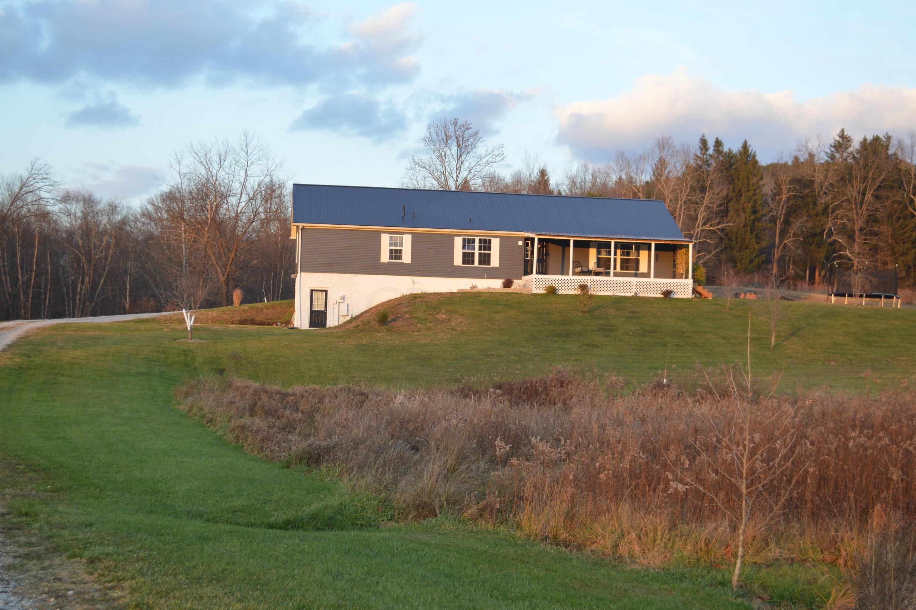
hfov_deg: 40.3
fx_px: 1247
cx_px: 456
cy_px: 306
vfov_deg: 27.5
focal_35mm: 49
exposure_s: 1/125
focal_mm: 32
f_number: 5.6
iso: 250
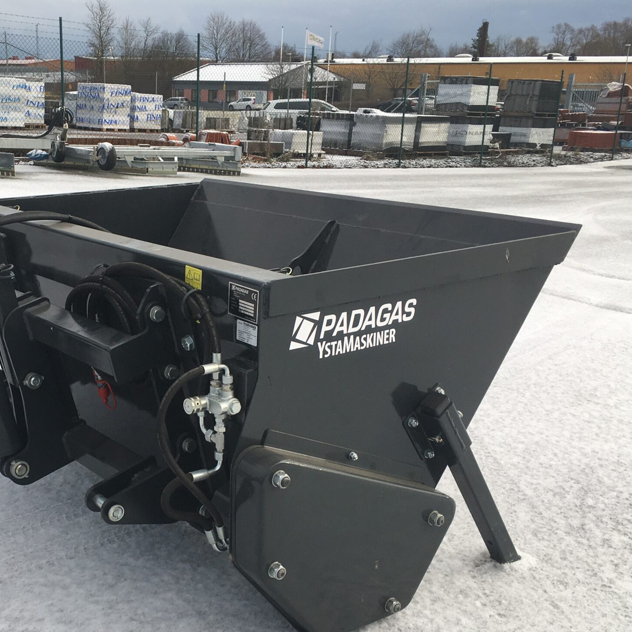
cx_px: 153
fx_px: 930
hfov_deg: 36.6
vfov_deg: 37.2
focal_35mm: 45
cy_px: 413
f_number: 2.2
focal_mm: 4.15
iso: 25
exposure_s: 1/610
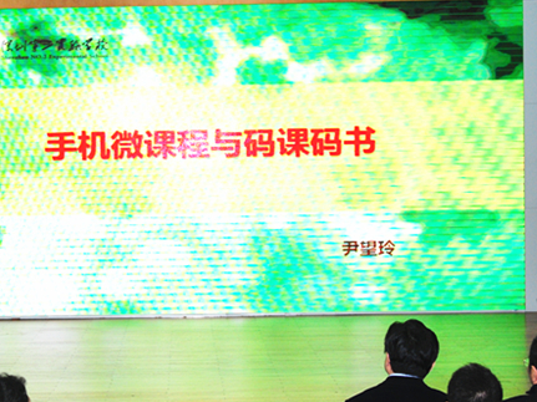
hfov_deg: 19.7
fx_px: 1535
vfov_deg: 14.9
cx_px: 138
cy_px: 186
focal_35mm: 99
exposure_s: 1/160
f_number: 4
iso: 640
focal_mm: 38
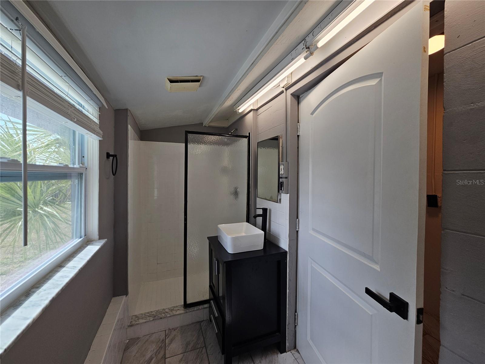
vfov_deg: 89.9
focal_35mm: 13
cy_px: 182
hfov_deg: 106.2
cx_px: 242
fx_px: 182
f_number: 2.2
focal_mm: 2.2
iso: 50
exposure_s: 1/129
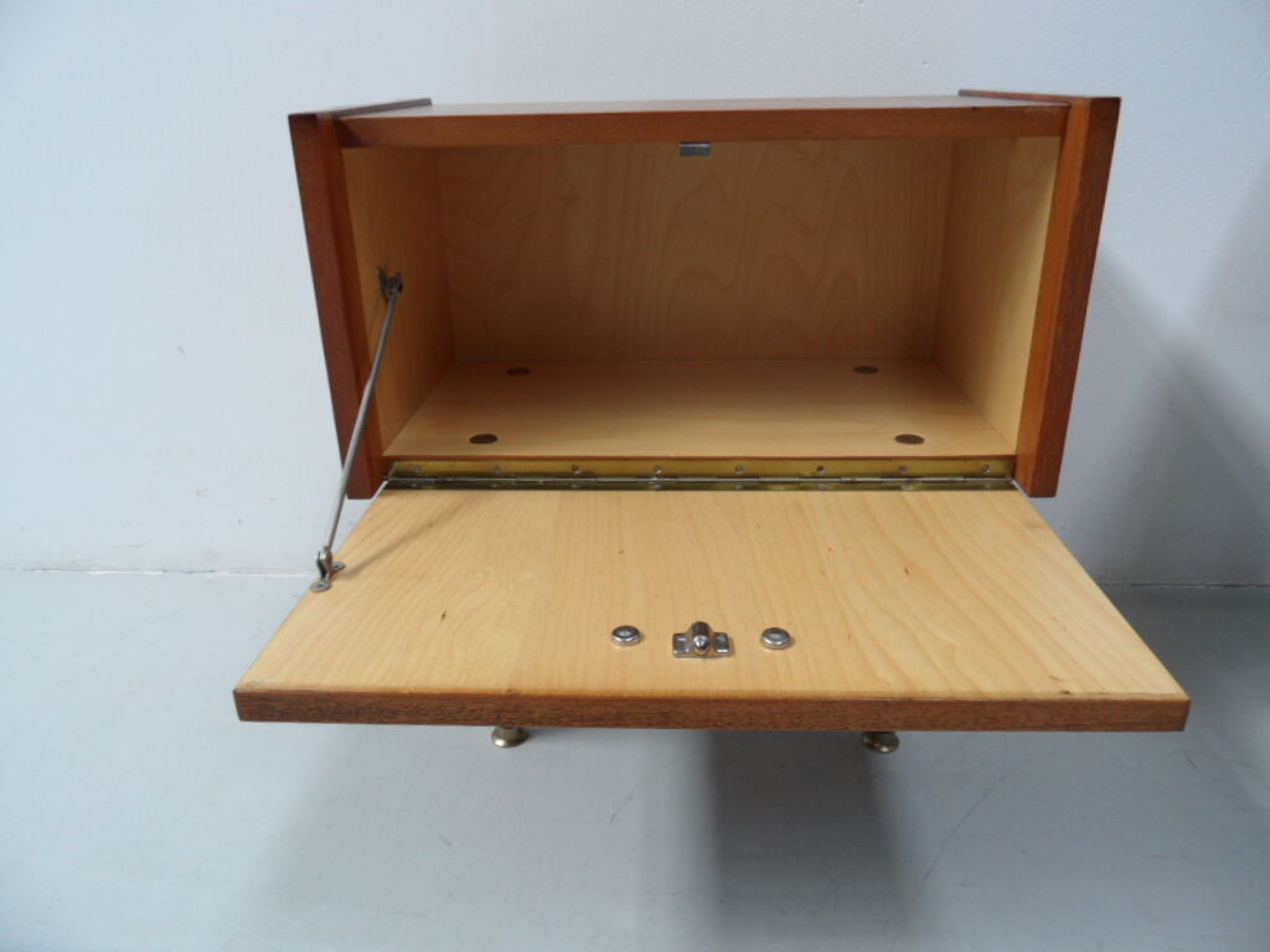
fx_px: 881
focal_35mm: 24
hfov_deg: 71.6
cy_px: 476
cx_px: 635
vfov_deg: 56.8
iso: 100
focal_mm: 3.9
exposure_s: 1/45
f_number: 3.2
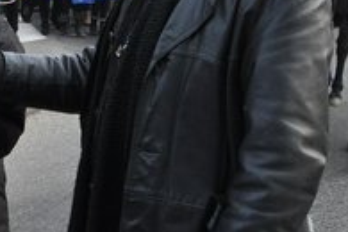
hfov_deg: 21.7
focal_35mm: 90
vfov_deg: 15.1
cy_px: 48
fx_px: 870
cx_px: -14
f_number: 9
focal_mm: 18
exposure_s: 1/320
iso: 1000
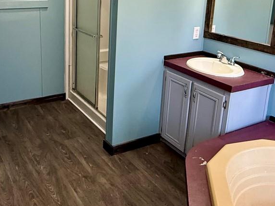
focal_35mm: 39
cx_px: 92
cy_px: 48
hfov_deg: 47.1
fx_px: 310
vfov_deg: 35.9
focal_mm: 2.22
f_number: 2.2
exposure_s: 1/120
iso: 250
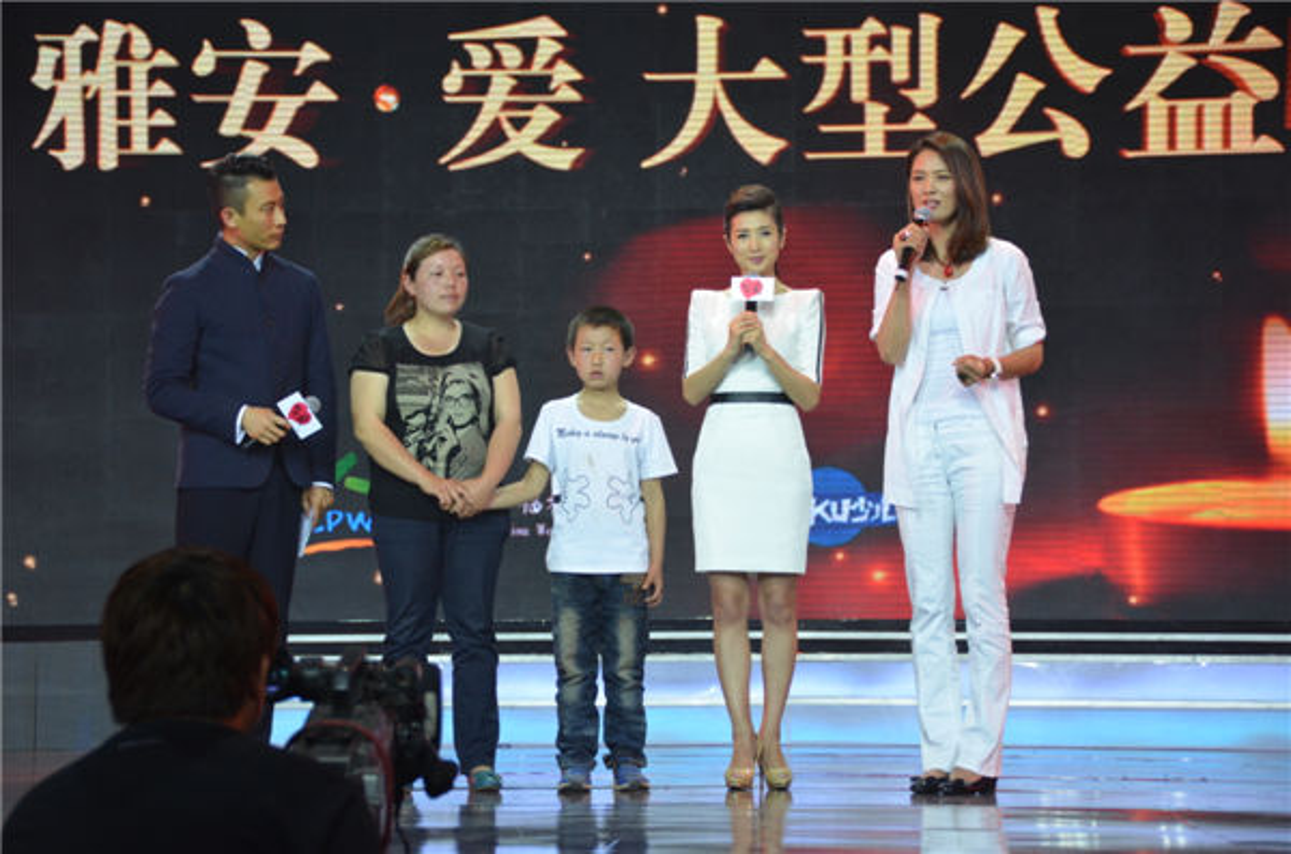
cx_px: 646
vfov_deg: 14.6
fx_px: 3327
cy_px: 427
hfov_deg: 22.0
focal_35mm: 93
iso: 900
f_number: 4.8
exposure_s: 1/125
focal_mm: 62
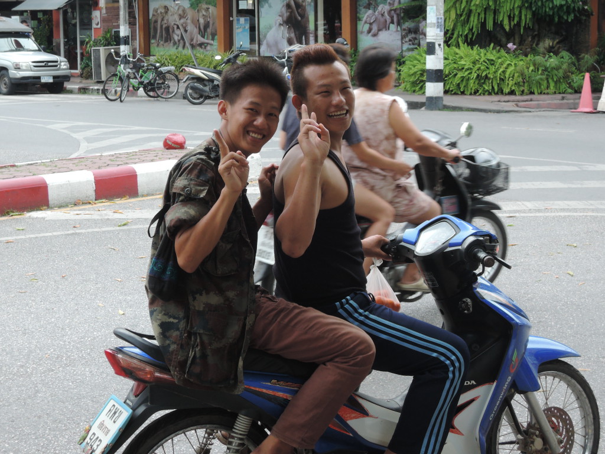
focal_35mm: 67
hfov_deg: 29.0
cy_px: 227
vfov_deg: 21.9
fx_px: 1171
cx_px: 302
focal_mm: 14.3
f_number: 5
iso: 360
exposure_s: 1/100
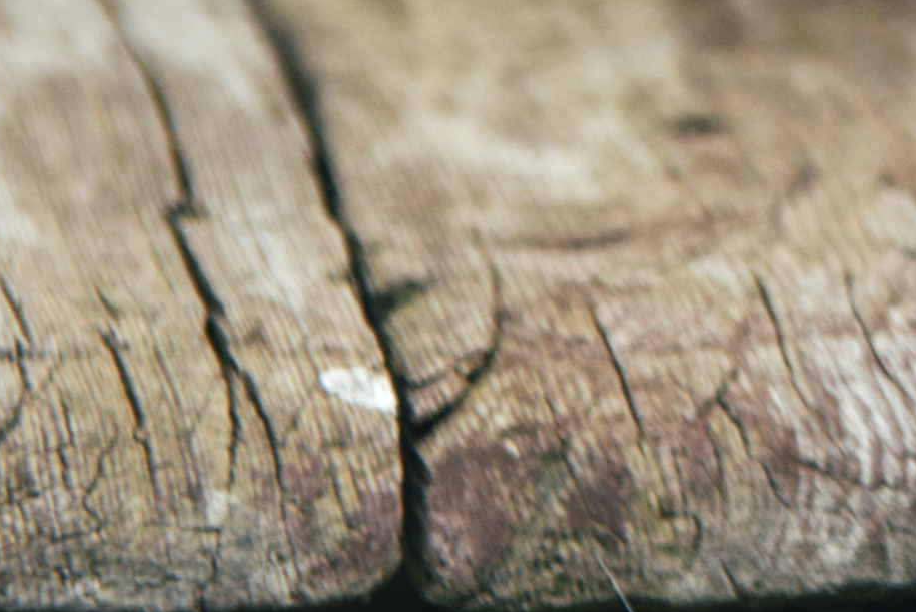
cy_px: -1148
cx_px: 2857
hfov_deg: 4.3
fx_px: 11709
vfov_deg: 2.9
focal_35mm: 460
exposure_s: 1/320
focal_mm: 70
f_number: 4.5
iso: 400
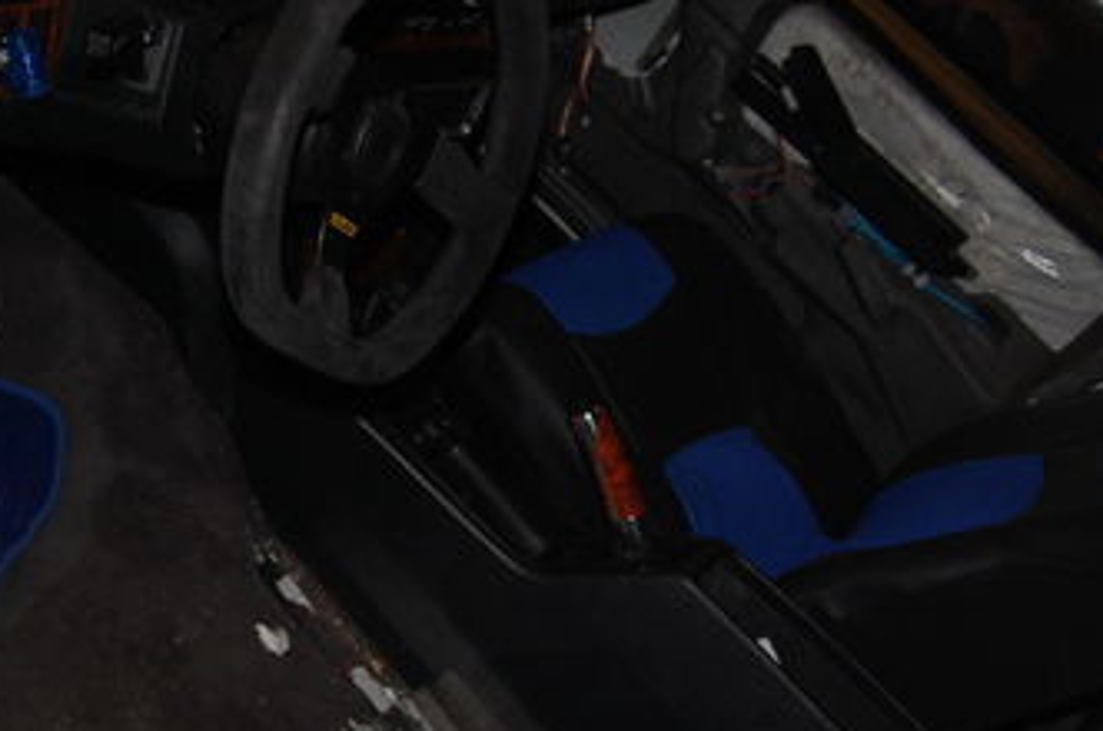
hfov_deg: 38.0
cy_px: 625
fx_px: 1590
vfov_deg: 25.3
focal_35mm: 52
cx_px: 405
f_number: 3.5
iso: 400
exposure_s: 1/60
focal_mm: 18
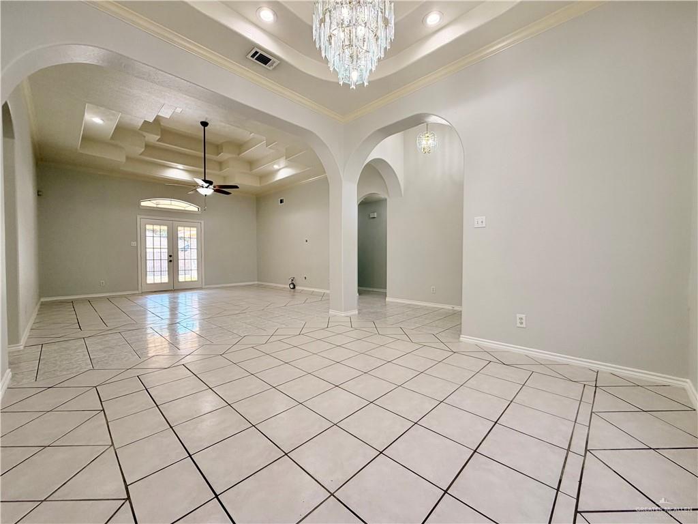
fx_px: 282
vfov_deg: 85.7
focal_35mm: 14
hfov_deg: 102.1
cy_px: 262
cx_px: 349
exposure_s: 1/120
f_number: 2.2
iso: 100
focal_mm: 2.22
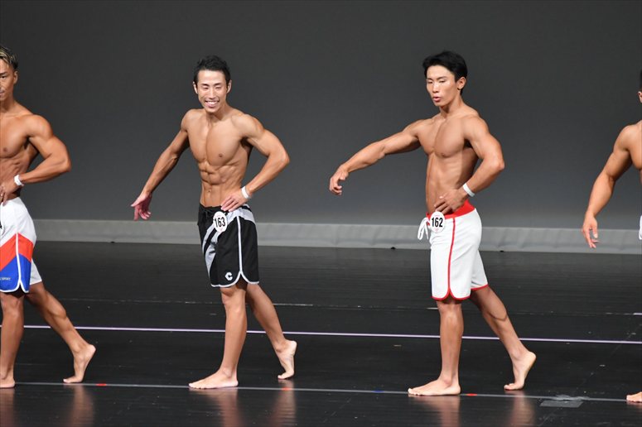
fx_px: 6150
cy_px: 214
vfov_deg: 4.0
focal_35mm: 345
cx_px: 321
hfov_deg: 6.0
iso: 4000
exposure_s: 1/400
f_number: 5.6
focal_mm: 230
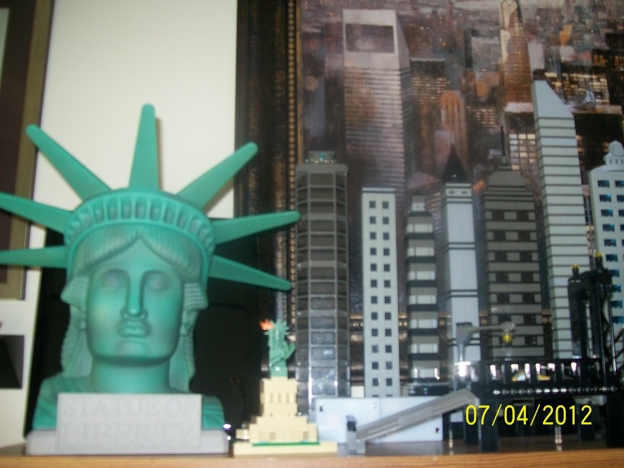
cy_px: 234
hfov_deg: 51.4
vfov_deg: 39.7
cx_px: 312
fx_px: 649
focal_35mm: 36
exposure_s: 1/30
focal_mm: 6
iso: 80
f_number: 2.7
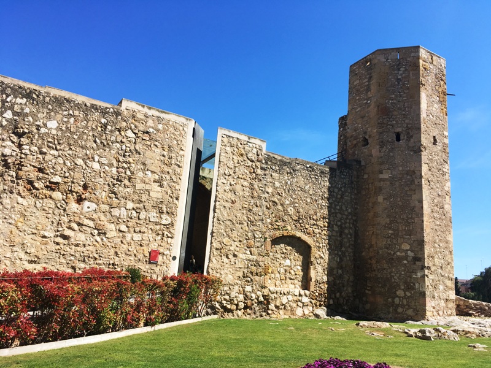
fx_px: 411
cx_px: 246
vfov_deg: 48.2
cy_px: 184
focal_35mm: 29
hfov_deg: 61.7
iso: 25
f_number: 2.2
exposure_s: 1/1451
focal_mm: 4.15
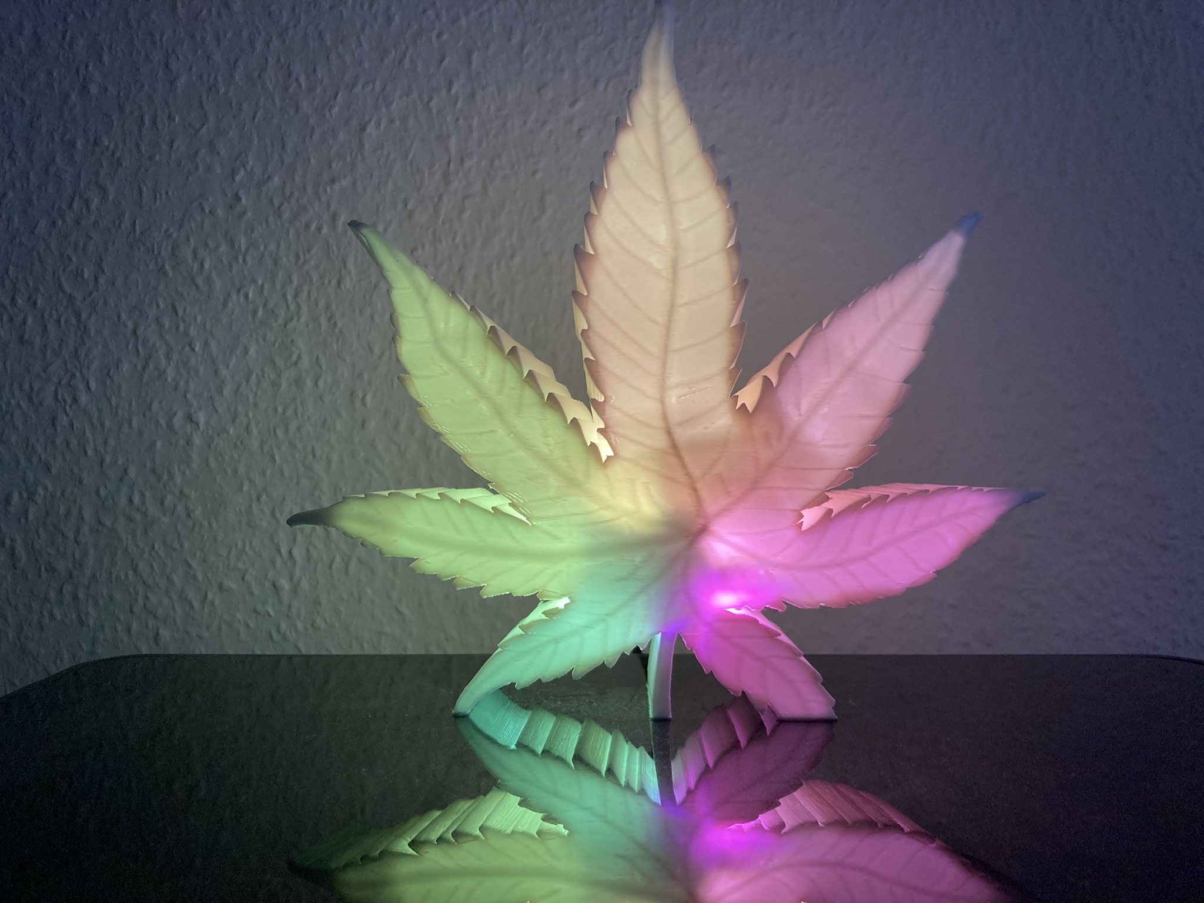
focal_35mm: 28
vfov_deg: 49.7
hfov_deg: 63.4
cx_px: 602
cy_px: 452
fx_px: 974
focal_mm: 3.99
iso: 125
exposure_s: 1/60
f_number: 1.8
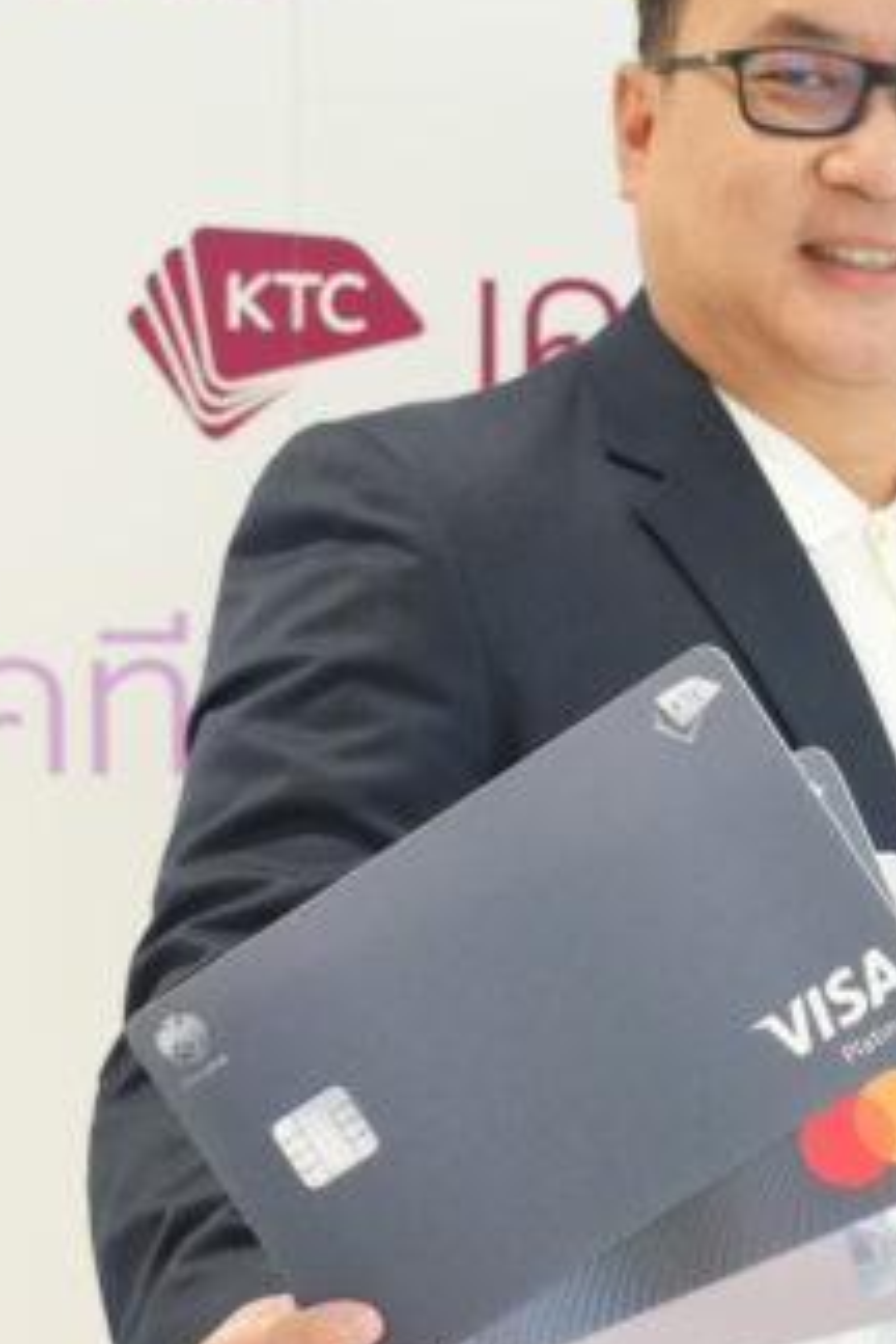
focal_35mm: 116
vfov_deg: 17.6
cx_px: 991
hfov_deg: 11.6
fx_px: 4330
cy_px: 635
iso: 1600
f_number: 4
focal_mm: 33
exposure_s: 1/160
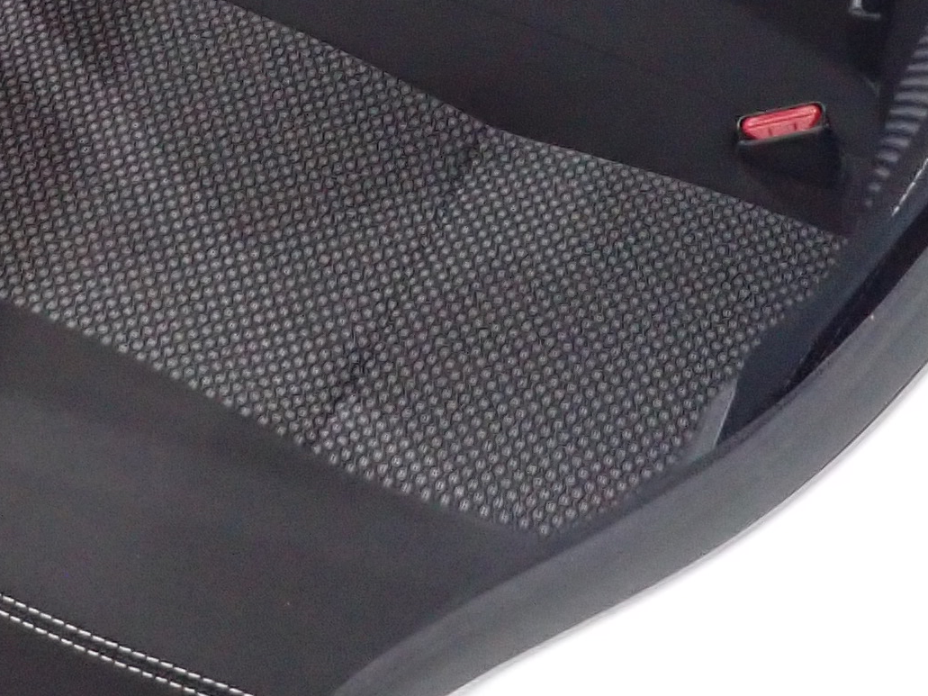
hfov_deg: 20.1
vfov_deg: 14.3
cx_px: 256
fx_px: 2600
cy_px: -335
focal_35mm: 97
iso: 800
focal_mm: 4.5
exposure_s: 1/30
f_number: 2
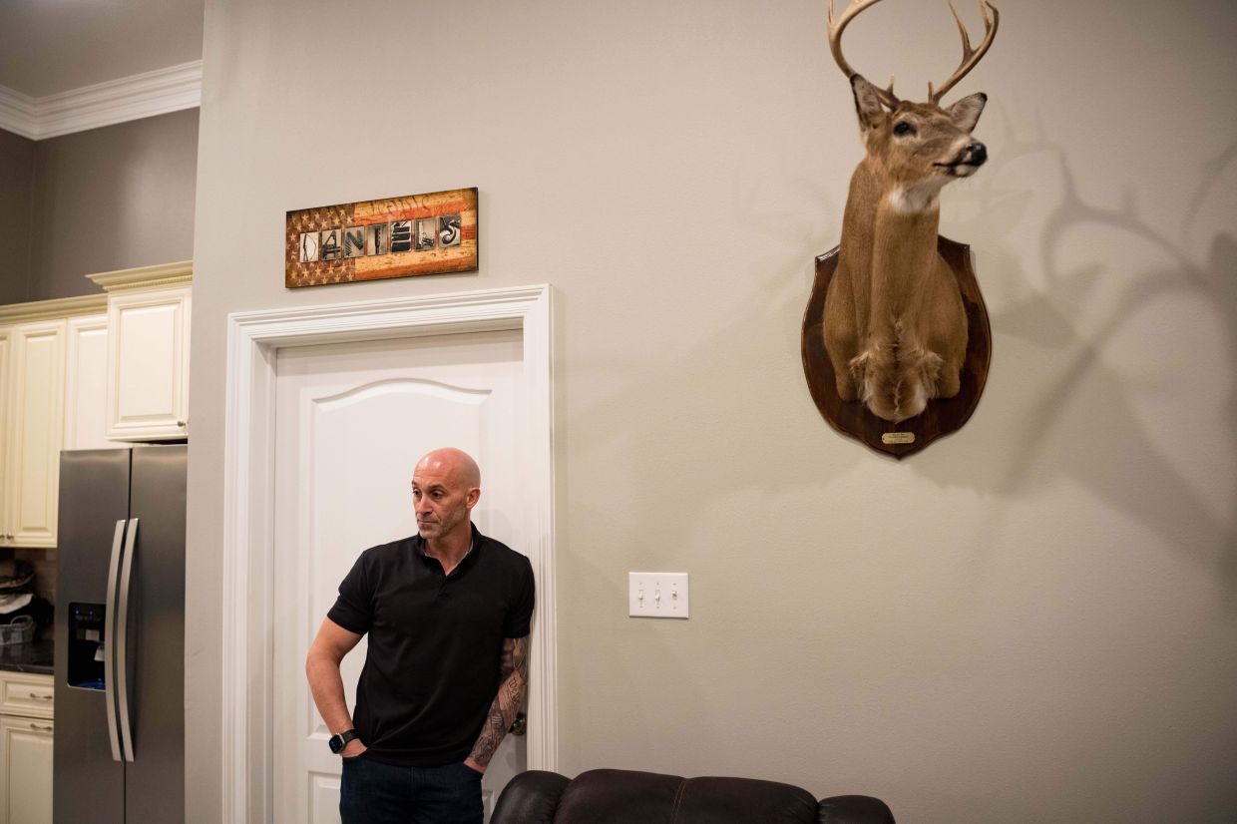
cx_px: 618
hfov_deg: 65.5
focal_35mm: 28
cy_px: 412
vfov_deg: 46.4
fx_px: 962
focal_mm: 28
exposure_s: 1/320
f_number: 2
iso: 2500
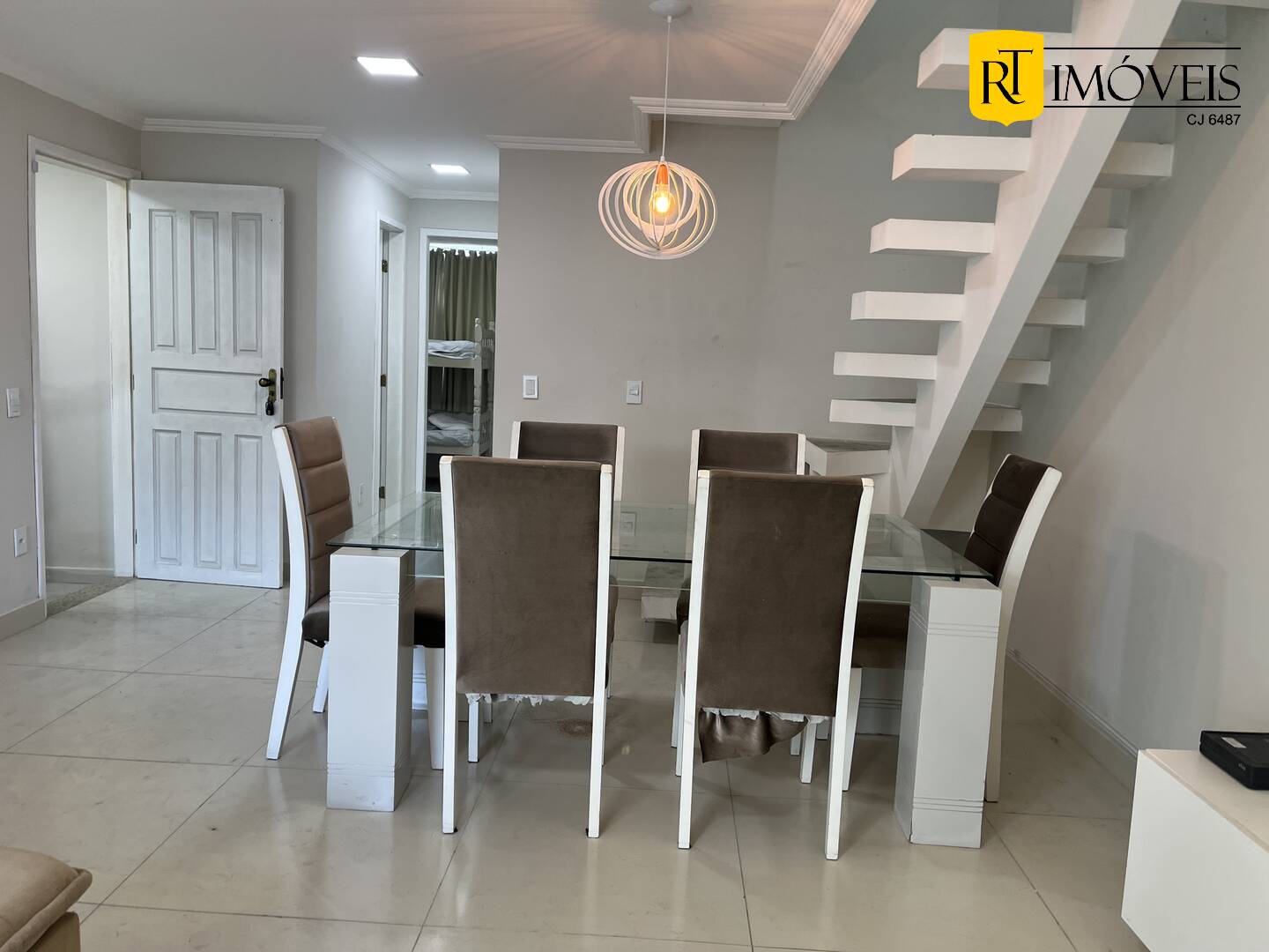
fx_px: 953
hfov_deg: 67.3
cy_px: 476
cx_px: 634
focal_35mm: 26
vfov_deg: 53.1
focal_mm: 5.1
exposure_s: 1/60
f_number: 1.6
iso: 80
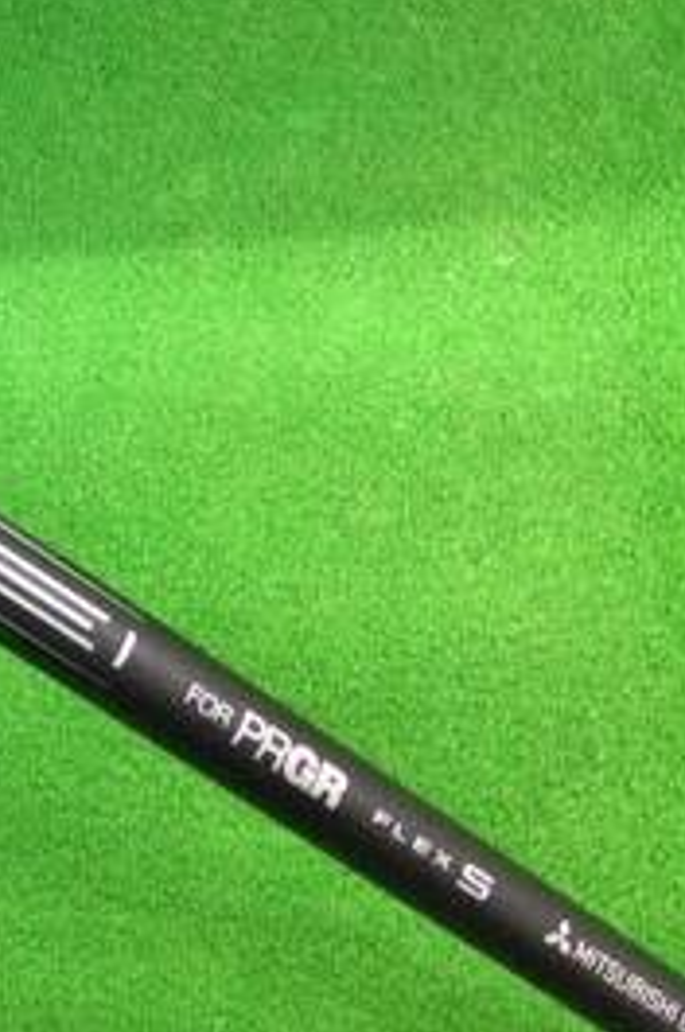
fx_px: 2232
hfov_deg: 15.3
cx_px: -518
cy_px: 288
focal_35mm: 78
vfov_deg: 25.8
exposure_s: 1/30
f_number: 2.4
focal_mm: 3.3
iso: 160
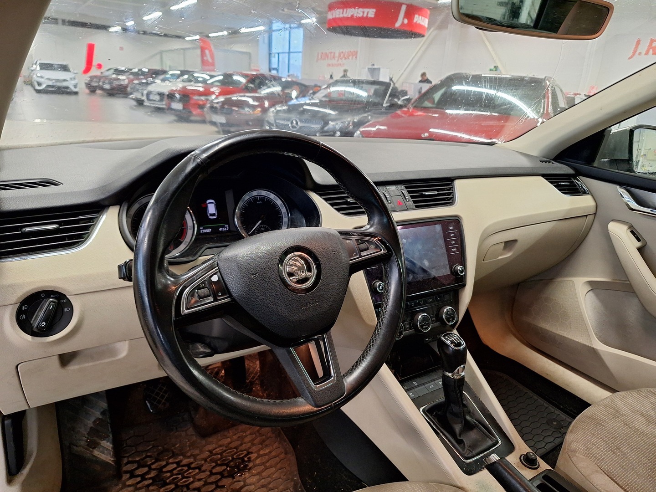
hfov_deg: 73.9
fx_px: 436
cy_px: 246
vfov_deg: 58.9
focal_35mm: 23
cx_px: 328
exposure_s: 1/50
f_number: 1.8
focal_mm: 5.54
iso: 250
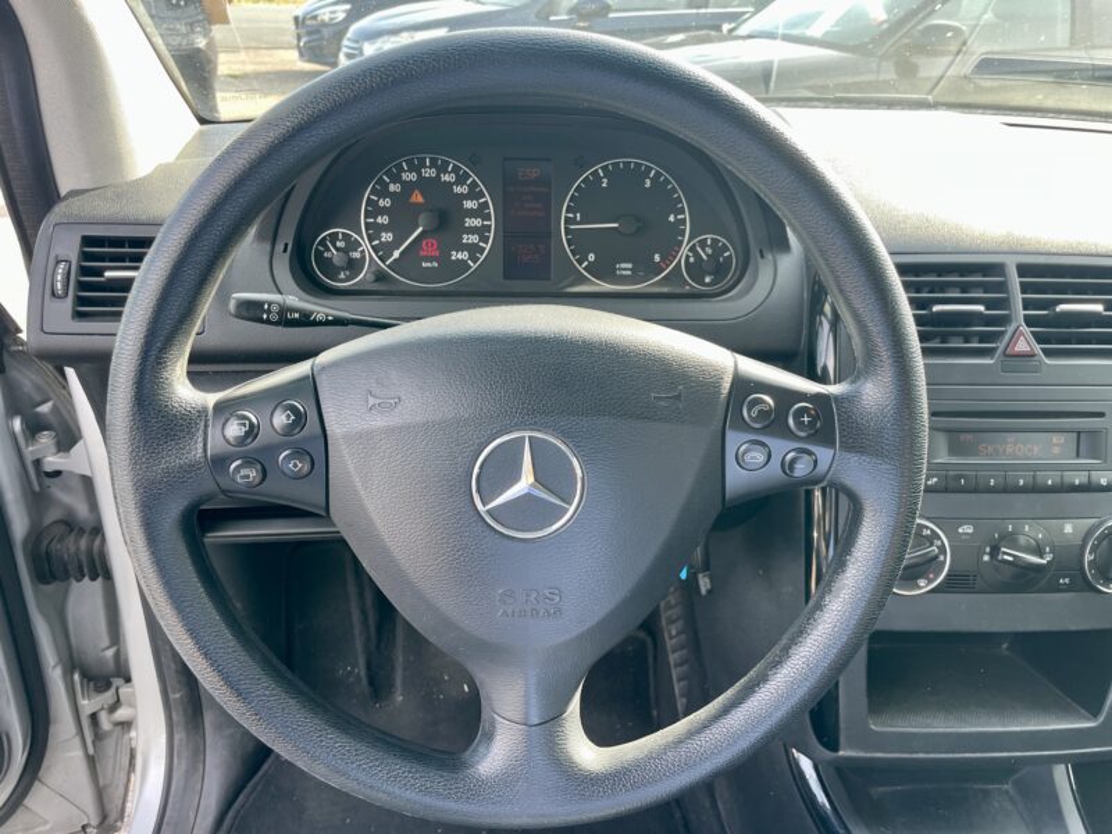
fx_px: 835
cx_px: 556
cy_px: 417
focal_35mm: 26
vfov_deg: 53.1
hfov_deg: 67.3
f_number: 1.6
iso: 50
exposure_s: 1/121
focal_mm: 4.2
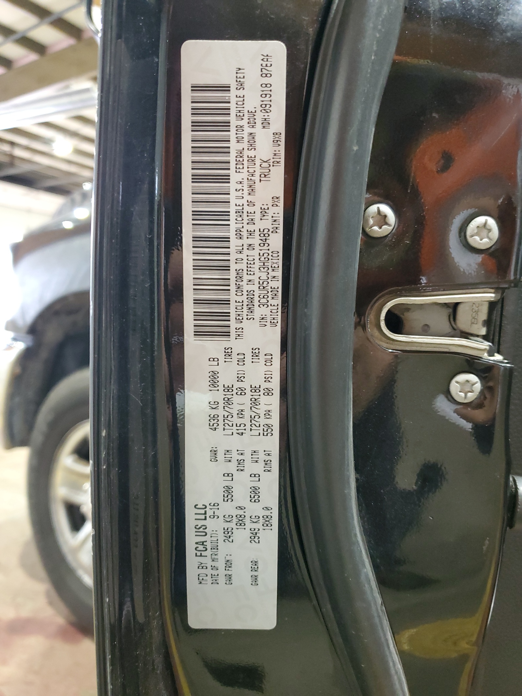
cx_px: 261
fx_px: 523
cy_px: 348
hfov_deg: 53.1
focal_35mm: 26
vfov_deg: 67.3
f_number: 1.5
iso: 316
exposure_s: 1/40
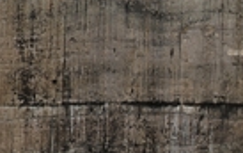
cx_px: 452
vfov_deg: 5.8
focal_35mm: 226
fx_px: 1499
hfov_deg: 8.8
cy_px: 173
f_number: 7.1
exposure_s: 1/200
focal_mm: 38
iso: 100
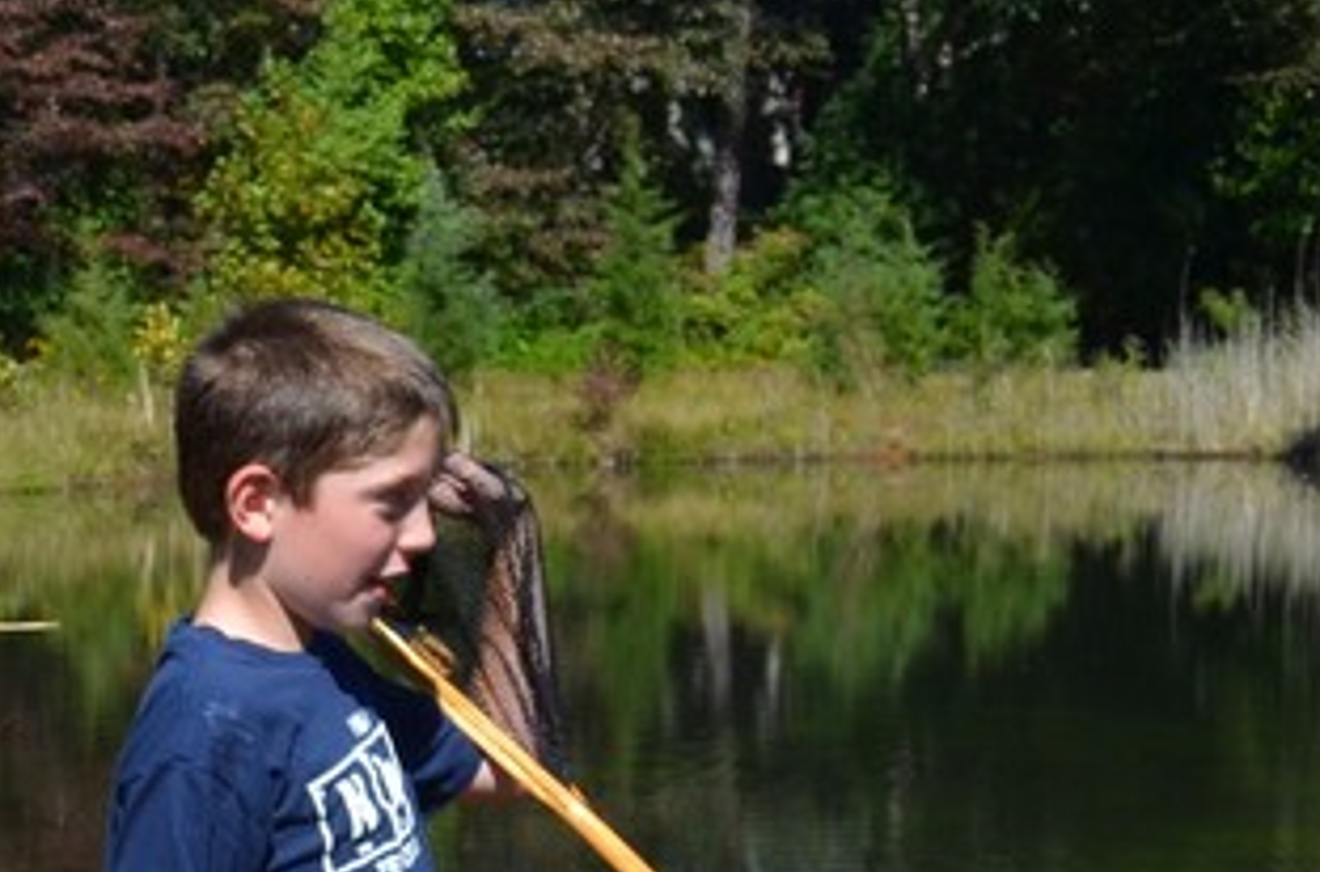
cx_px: -749
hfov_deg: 17.4
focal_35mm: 104
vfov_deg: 12.6
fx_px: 3802
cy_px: 1209
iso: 100
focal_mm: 18
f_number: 8
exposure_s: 1/250
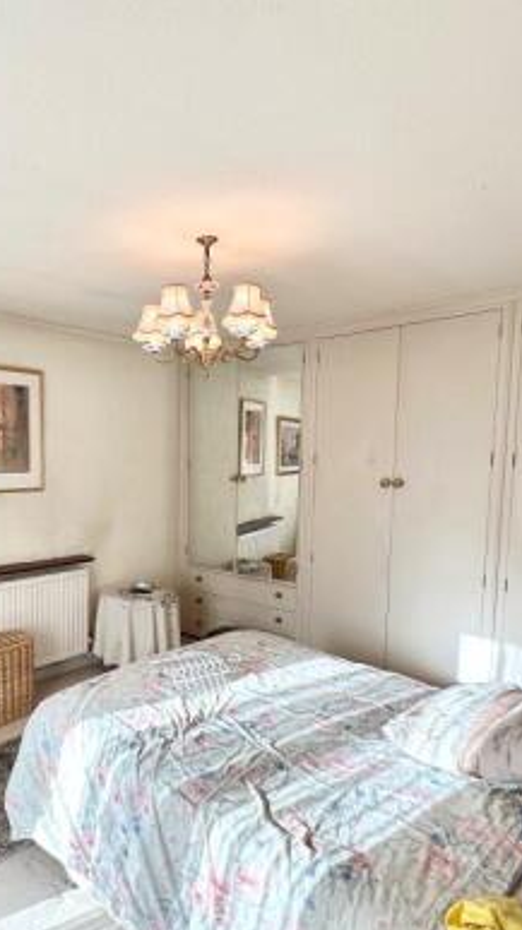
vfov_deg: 78.4
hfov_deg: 47.6
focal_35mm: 23
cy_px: 523
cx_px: 131
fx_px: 567
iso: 40
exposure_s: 1/185
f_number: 2.2
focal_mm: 2.22
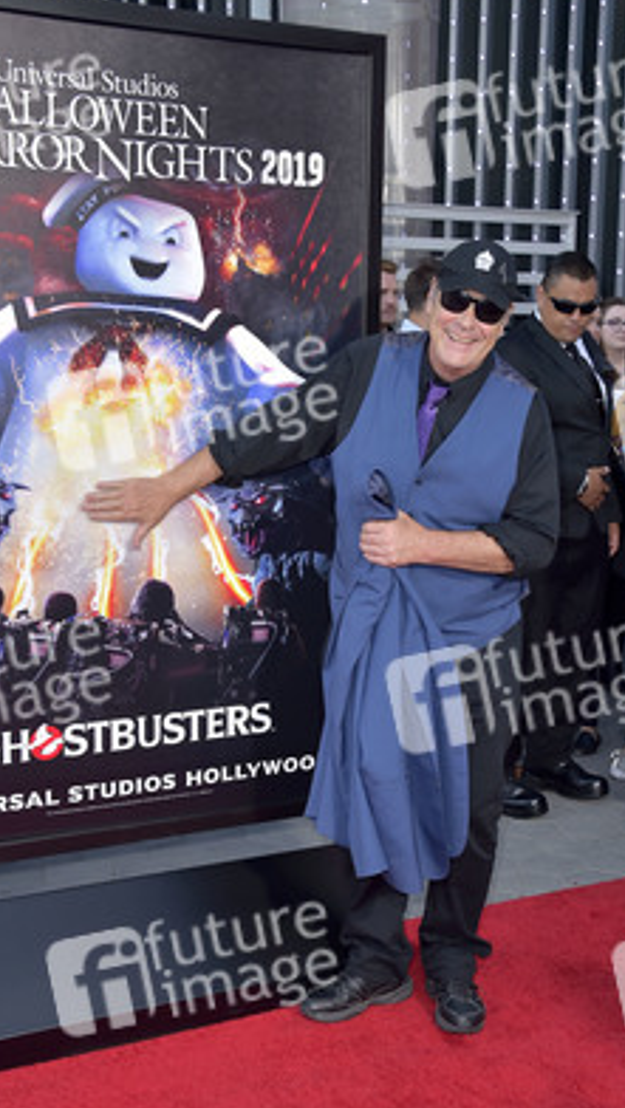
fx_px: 1382
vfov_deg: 43.7
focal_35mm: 47
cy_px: 546
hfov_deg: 25.5
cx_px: 276
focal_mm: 44
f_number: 7.1
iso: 320
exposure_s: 1/250
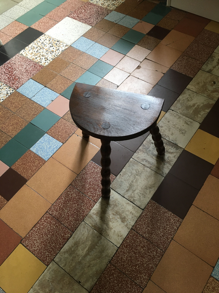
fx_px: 245
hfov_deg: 48.2
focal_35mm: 29
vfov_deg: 61.7
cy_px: 146
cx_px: 110
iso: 160
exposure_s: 1/33
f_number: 2.2
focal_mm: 4.15
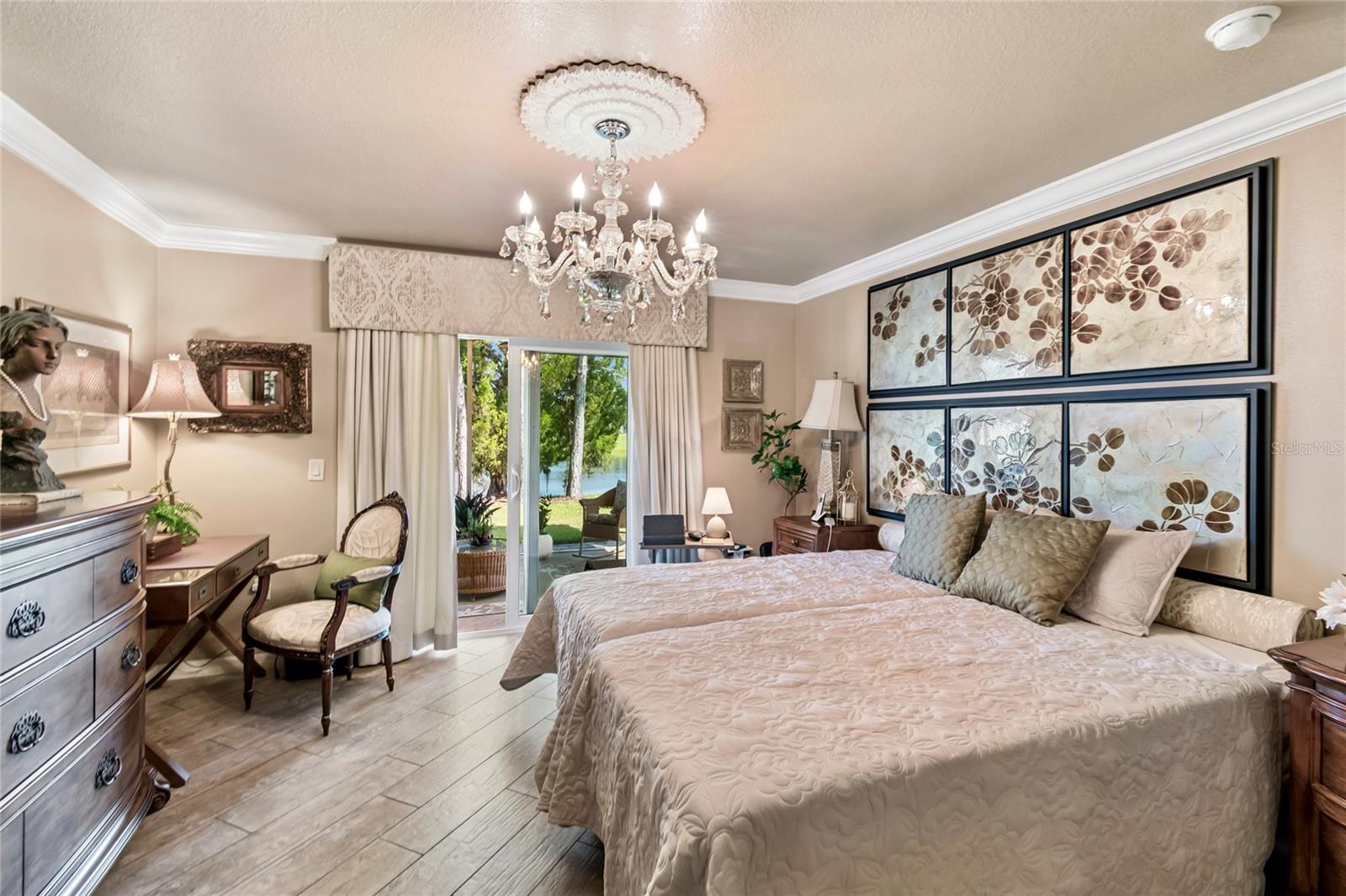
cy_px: 448
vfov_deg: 77.3
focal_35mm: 15
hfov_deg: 100.4
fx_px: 561
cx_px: 673
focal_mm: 10
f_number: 7.1
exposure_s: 1/5
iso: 100
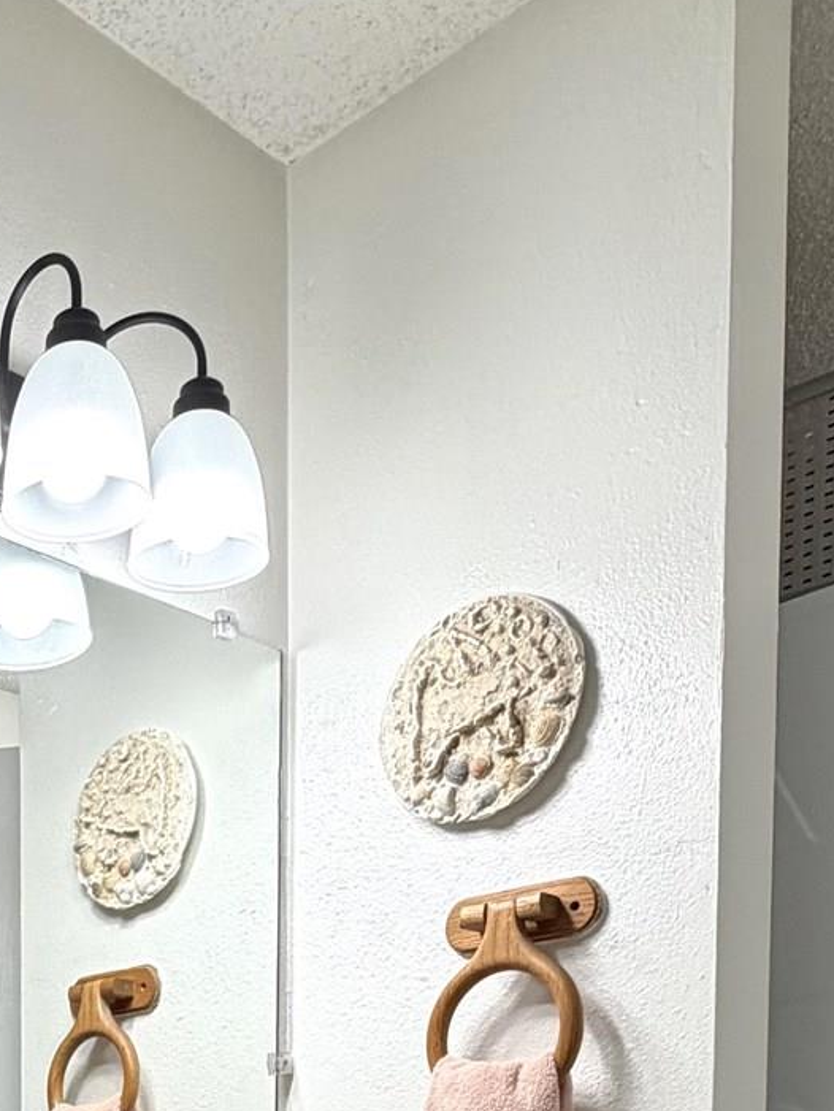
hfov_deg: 29.0
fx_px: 1477
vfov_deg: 33.3
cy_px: 1349
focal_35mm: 46
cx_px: -49
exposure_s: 1/120
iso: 125
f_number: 2.2
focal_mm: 2.22
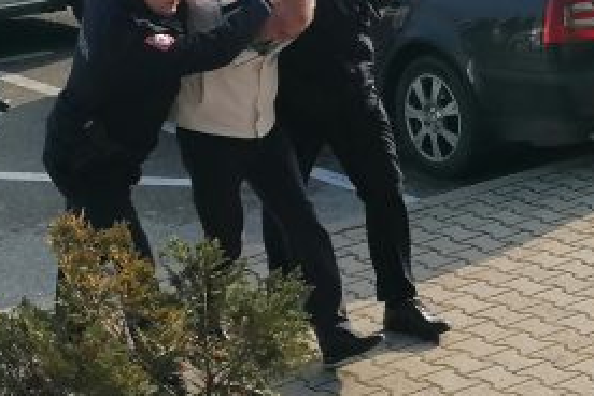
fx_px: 2079
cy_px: 139
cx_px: 570
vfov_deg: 10.9
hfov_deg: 16.0
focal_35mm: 126
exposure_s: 1/757
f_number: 1.8
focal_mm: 4.75
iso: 50
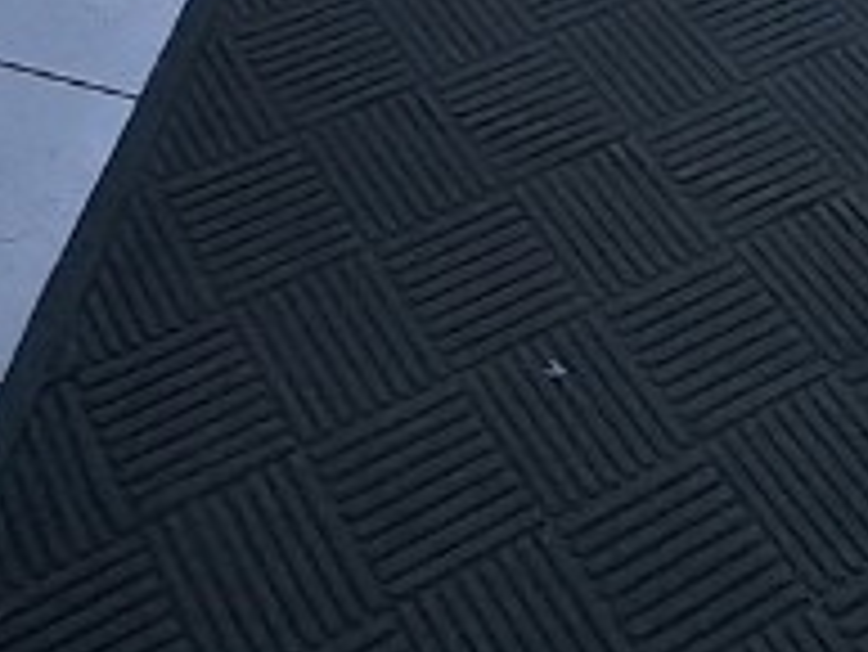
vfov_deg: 10.1
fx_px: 3061
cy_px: -1052
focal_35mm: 122
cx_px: -670
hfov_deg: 14.3
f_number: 1.8
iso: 40
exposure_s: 1/765
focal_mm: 5.54
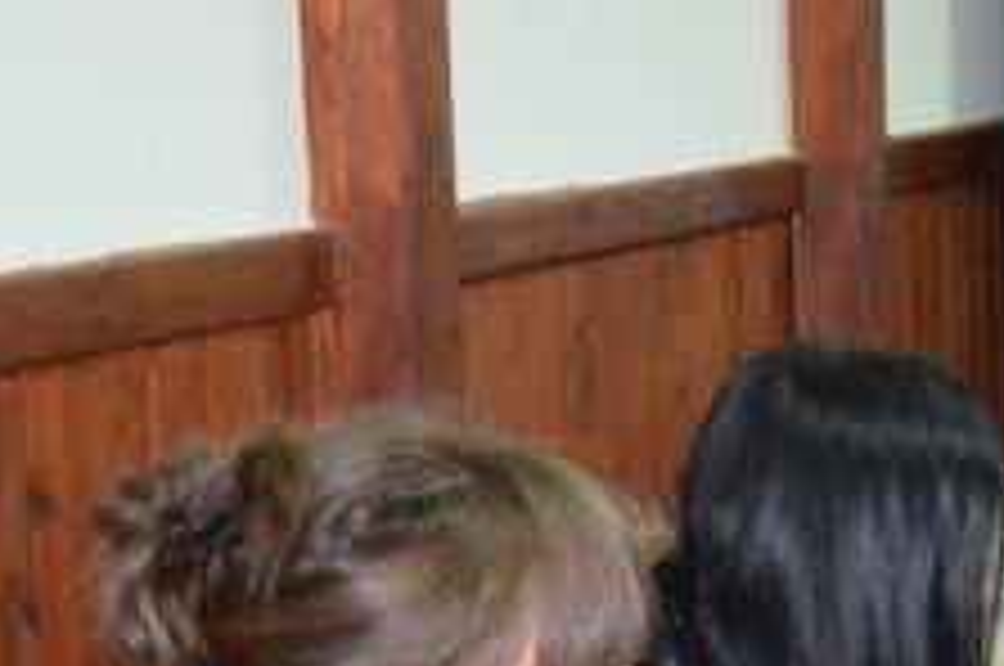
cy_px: 634
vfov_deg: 9.4
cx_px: 1436
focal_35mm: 145
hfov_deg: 13.5
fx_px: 4038
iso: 2800
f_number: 4
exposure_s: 1/60
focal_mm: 28
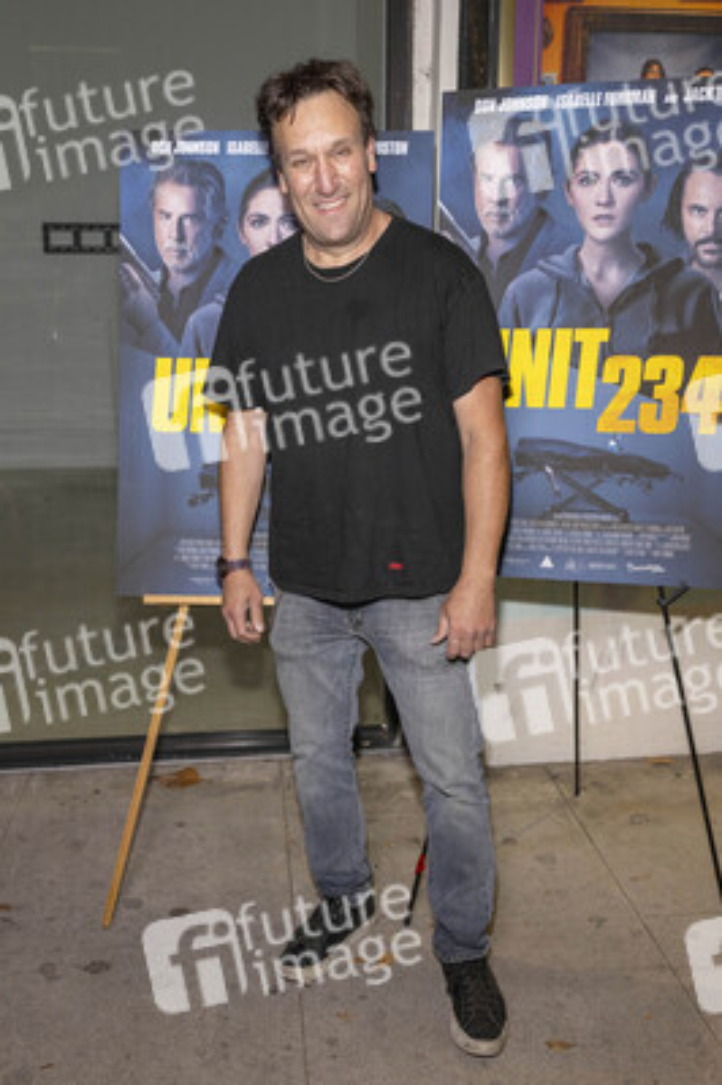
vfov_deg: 61.1
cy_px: 542
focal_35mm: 30
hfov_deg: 42.9
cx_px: 361
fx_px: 919
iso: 800
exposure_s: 1/200
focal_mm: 30.5
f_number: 5.6
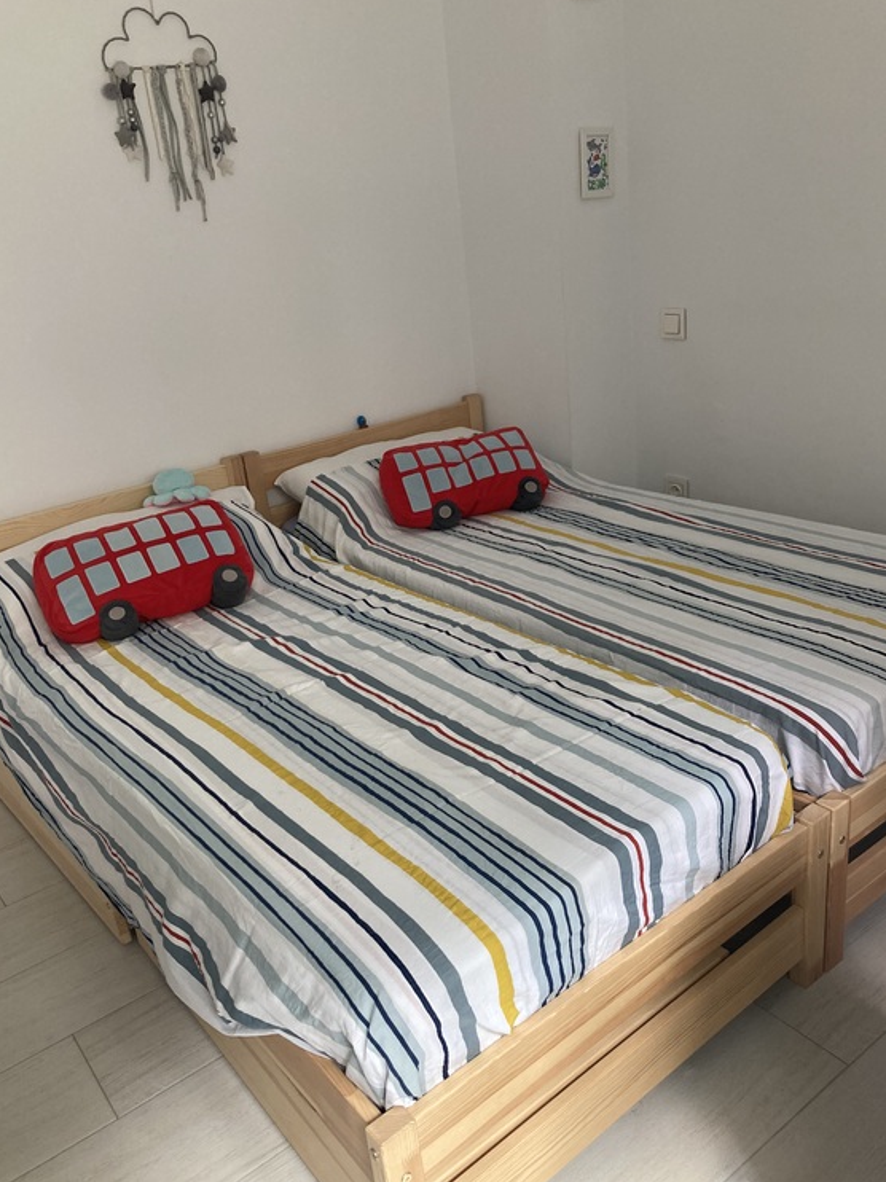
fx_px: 990
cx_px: 440
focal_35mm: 29
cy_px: 601
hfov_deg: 48.2
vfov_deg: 61.7
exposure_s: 1/60
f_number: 1.8
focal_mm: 3.99
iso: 100
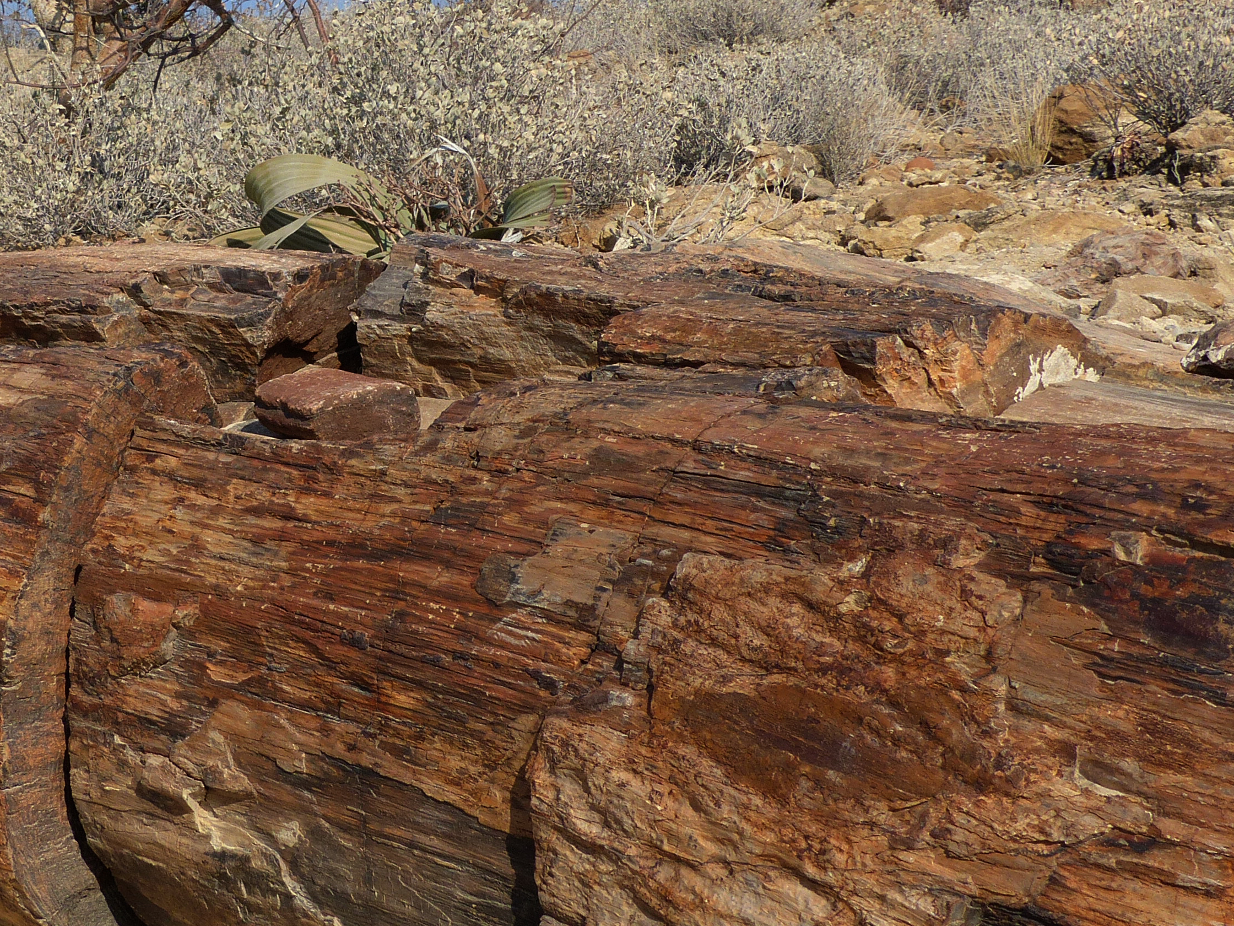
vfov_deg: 19.6
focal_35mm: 75
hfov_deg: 25.6
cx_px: 275
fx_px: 2674
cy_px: 323
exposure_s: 1/1000
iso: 100
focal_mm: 7.6
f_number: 4
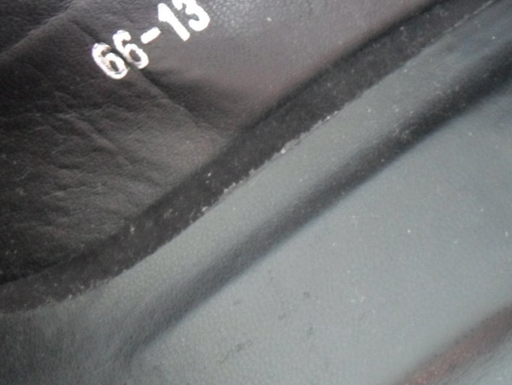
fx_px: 1006
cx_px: 433
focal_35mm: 68
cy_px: 128
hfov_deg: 27.8
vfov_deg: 21.5
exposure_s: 1/15
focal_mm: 6.2
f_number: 2.8
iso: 320
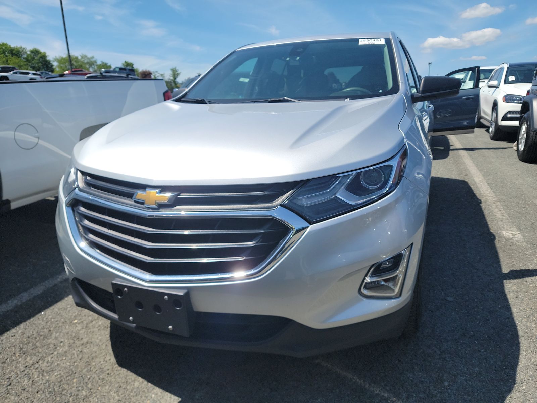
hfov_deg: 71.6
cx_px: 268
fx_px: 372
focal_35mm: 24
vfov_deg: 56.8
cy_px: 202
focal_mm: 6.7
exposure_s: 1/975
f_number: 1.8
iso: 50
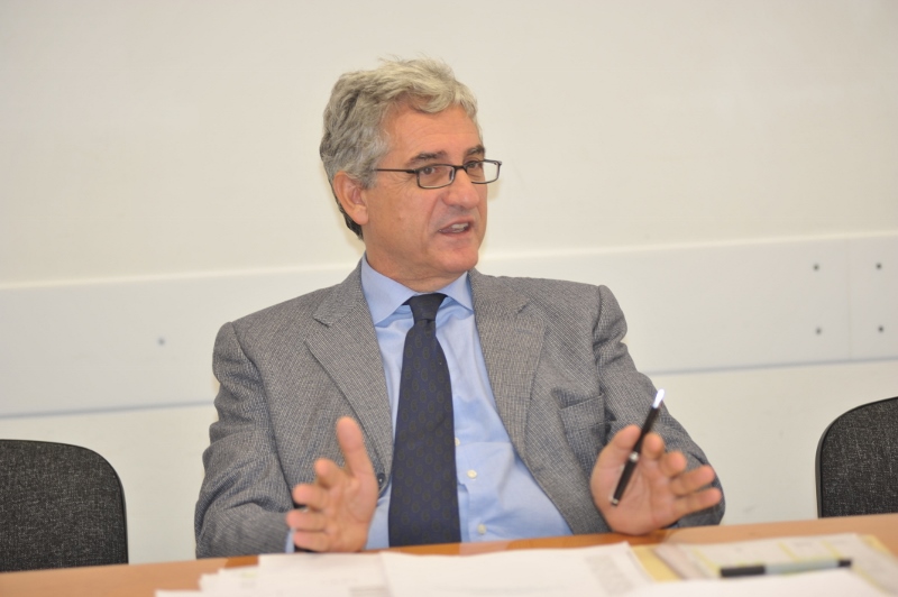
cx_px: 449
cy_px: 298
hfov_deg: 20.4
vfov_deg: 13.7
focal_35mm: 100
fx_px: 2492
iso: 500
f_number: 2.8
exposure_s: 1/100
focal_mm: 100
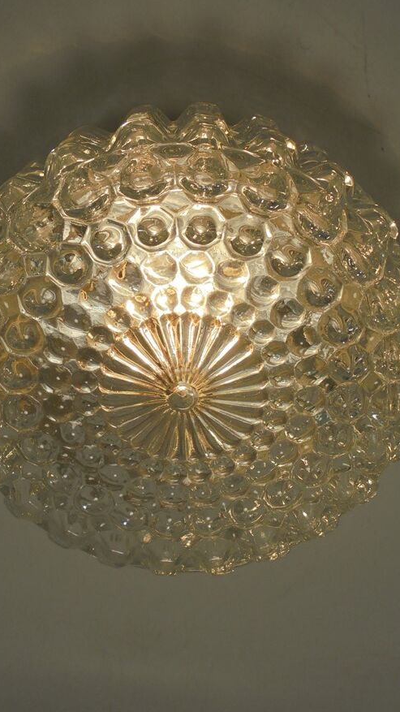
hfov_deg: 31.2
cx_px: 187
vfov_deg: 52.8
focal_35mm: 38
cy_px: 350
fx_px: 717
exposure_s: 1/640
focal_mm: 6.1
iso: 100
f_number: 4
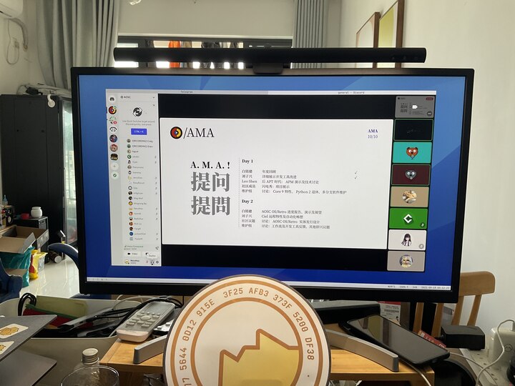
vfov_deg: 48.2
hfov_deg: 61.7
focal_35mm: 29
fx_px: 431
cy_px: 193
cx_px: 258
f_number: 1.8
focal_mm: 3
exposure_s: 1/120
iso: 50
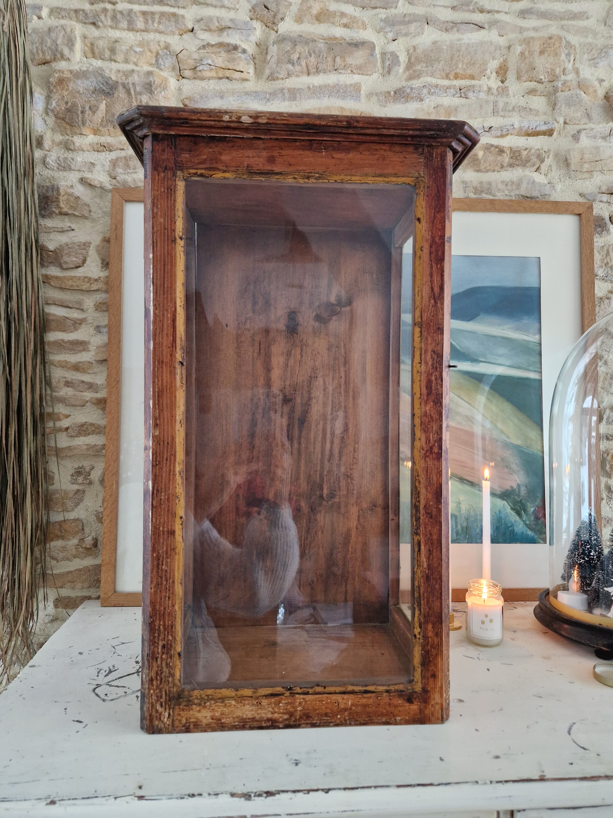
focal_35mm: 23
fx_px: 543
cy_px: 409
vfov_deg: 73.9
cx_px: 306
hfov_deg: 58.9
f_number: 1.8
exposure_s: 1/100
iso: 800
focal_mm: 5.4
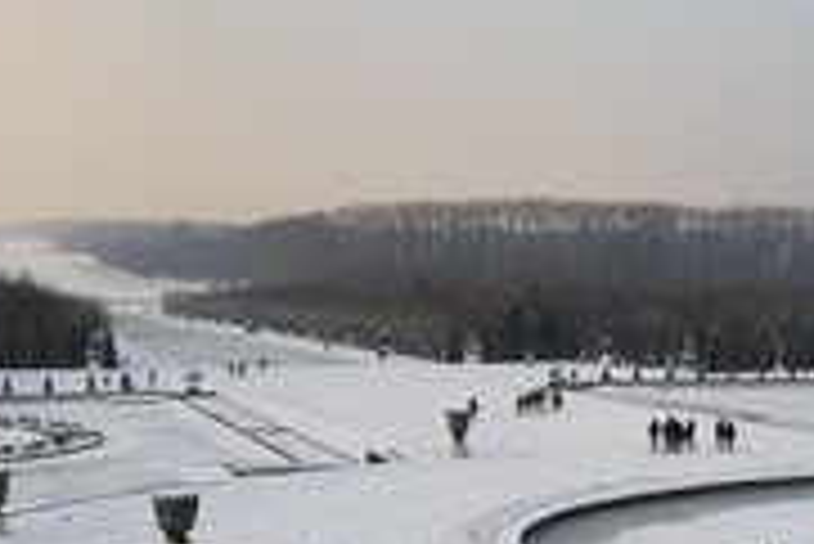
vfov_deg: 18.5
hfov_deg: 27.8
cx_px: 585
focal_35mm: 72
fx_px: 1629
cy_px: 548
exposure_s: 1/200
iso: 200
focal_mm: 31
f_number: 8
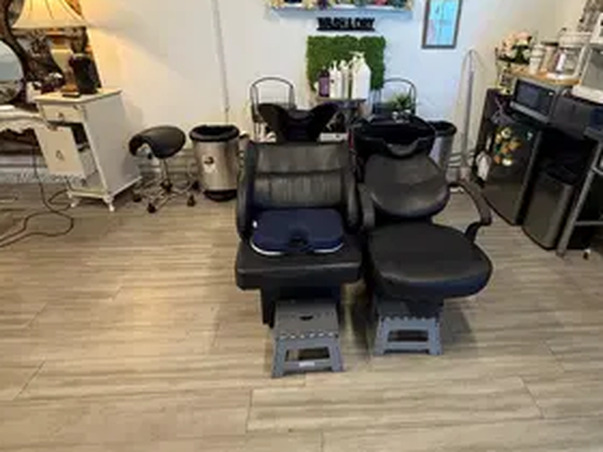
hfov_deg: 81.3
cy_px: 179
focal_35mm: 20
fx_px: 348
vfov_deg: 65.3
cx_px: 340
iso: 400
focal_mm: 2.22
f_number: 2.2
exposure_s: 1/60
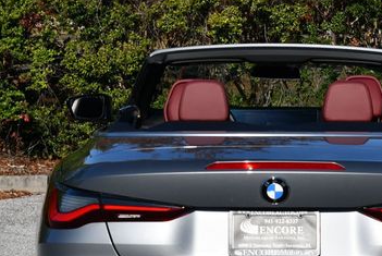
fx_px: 1742
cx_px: 276
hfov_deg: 12.5
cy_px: 212
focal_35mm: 164
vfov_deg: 8.4
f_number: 10
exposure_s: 1/400
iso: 100
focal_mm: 45
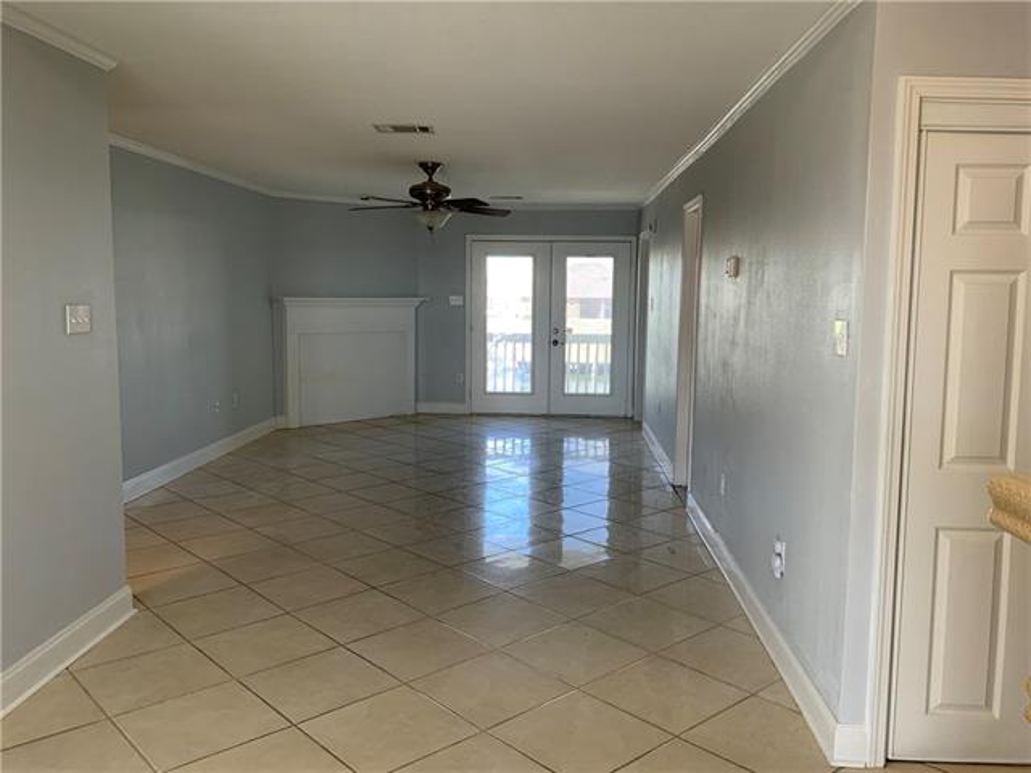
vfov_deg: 48.2
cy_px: 386
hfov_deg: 61.7
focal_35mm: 29
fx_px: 864
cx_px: 516
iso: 64
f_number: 1.8
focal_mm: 3
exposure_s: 1/120
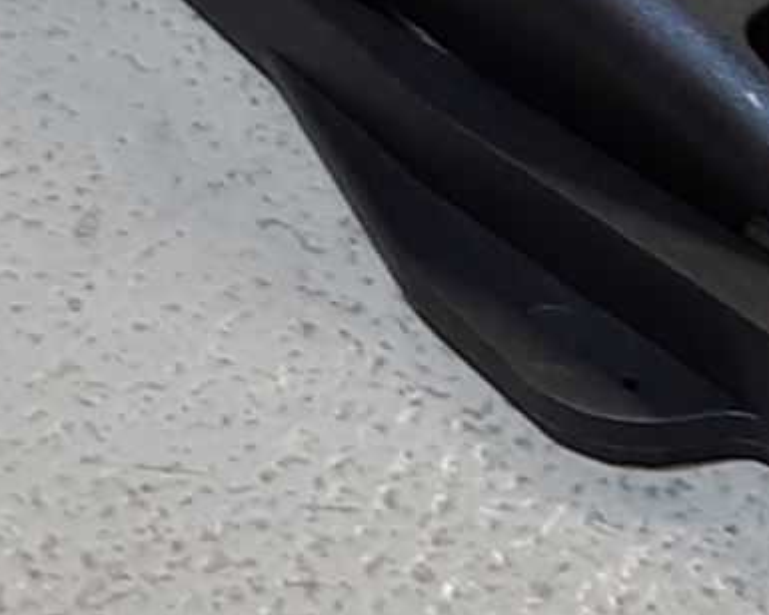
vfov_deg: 11.4
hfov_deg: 13.6
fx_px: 3073
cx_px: 1055
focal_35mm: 135
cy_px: 78
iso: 40
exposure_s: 1/50
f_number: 1.7
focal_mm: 3.93
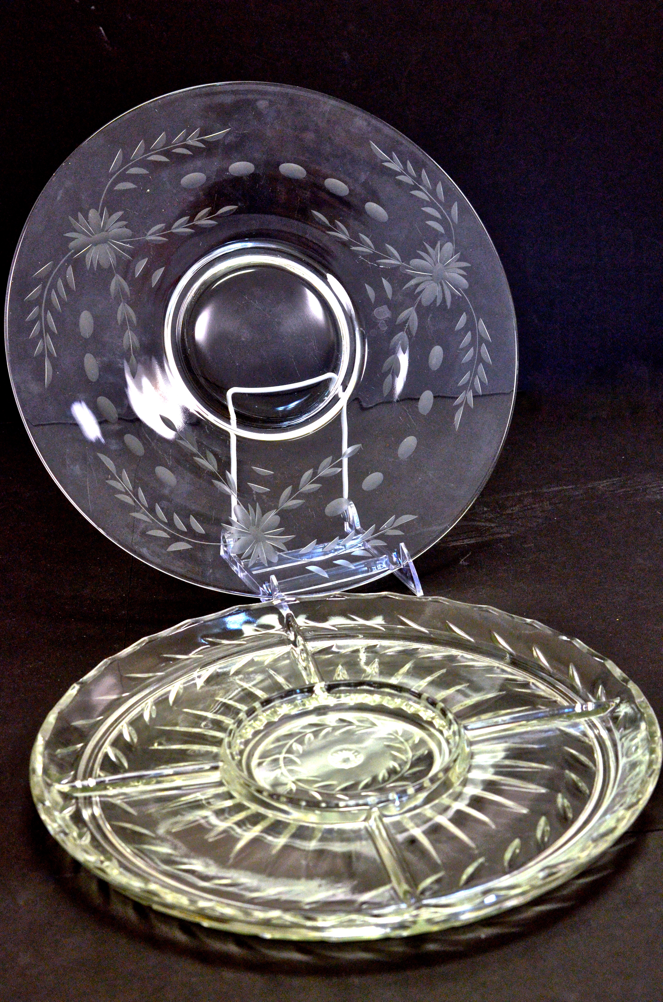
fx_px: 1665
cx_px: 332
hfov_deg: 22.5
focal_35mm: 60
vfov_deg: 33.5
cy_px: 501
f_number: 6.3
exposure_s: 1/125
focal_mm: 40
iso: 3200
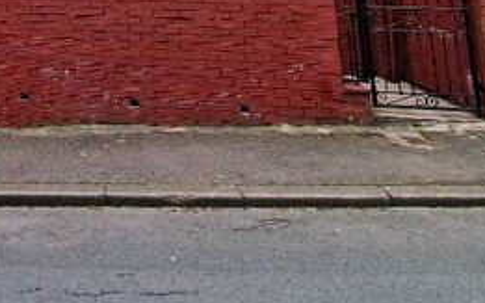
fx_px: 489
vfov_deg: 25.3
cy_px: -161
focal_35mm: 37
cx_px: -72
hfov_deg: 40.3
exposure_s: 1/1260
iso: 50
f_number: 2.2
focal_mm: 2.2
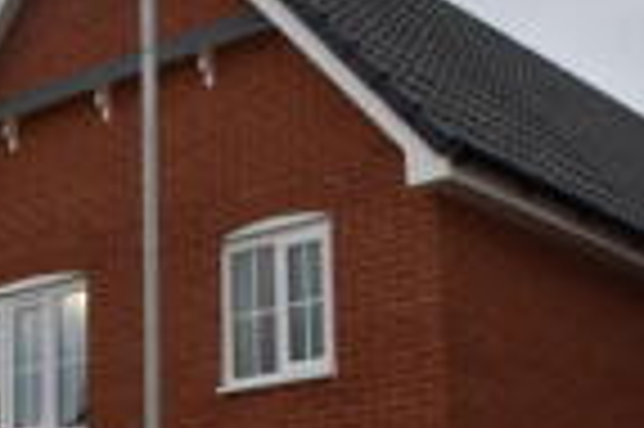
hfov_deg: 21.4
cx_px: -81
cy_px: 408
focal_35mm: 90
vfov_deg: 14.9
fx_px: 1608
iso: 320
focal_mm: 18
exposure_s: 1/125
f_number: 5.6
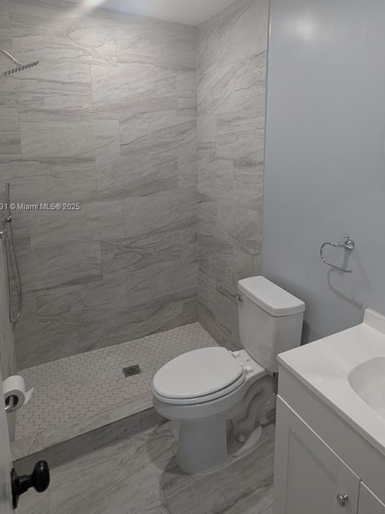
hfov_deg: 58.0
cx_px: 245
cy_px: 207
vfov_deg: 73.2
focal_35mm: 23
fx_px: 341
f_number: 2.2
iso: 67
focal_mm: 2.35
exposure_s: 1/24
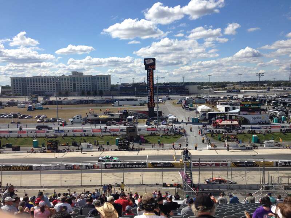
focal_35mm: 35
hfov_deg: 52.6
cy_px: 109
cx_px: 146
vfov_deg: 40.7
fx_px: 294
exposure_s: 1/2632
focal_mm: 4.28
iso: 50
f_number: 2.4
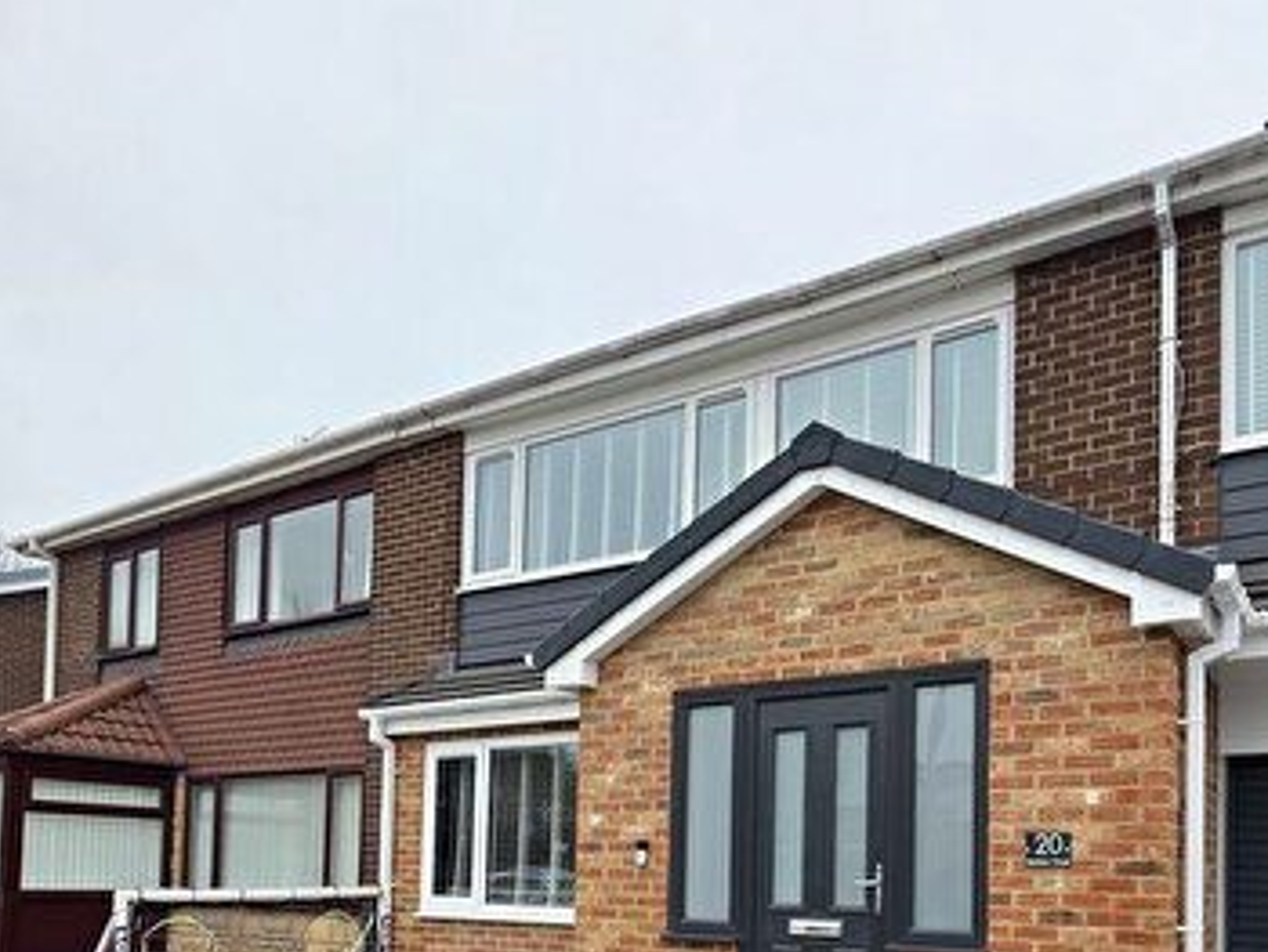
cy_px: 834
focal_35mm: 26
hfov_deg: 66.3
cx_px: 790
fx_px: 953
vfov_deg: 48.3
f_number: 1.9
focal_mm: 2.2
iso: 40
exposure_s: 1/508
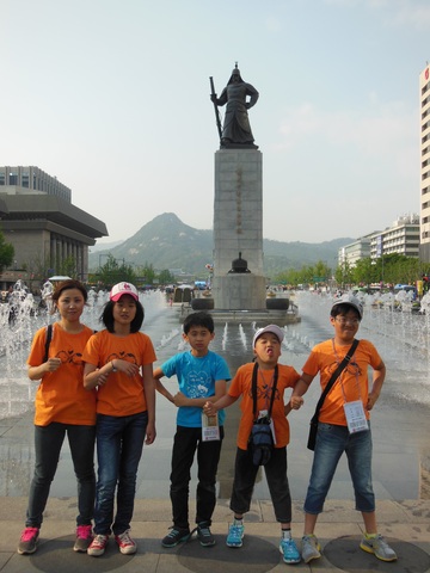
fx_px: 646
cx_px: 215
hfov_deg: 36.8
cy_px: 286
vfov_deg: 47.9
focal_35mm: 39
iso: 125
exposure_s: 1/640
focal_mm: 6.9
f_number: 4.1
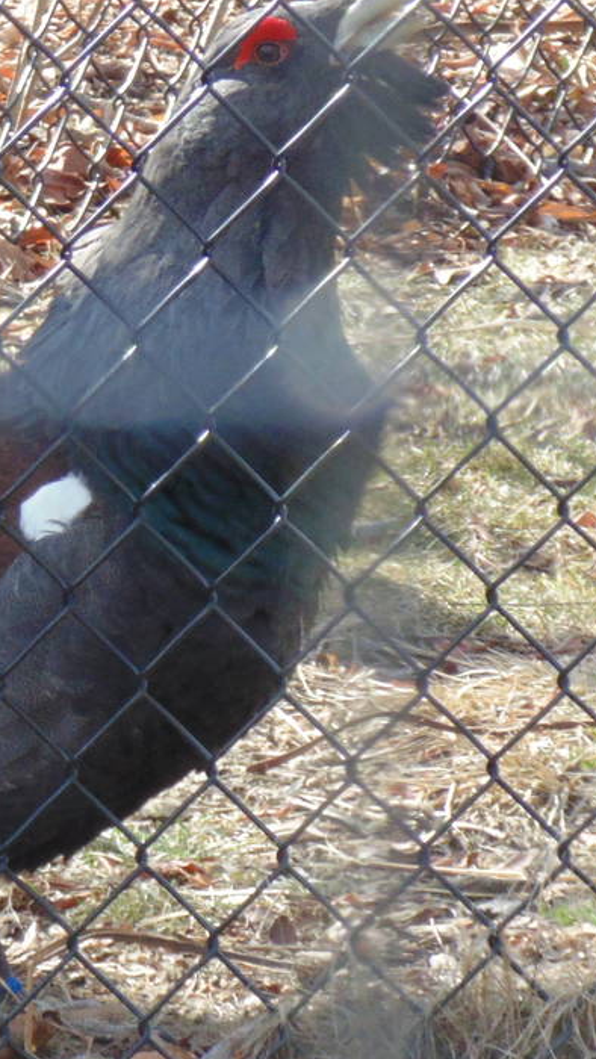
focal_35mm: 588
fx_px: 16512
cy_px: 348
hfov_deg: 2.1
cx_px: -157
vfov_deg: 3.7
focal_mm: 42.3
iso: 160
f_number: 5.6
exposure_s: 1/125
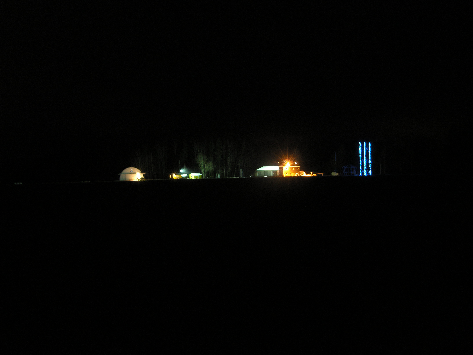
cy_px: 178
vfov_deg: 36.0
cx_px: 236
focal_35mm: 40
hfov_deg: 46.8
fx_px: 547
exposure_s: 6
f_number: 3.2
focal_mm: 10.3
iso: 100
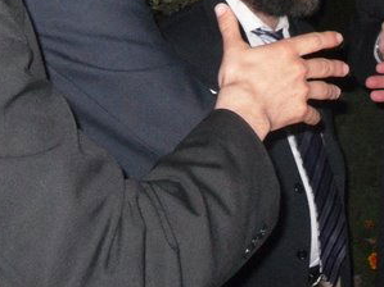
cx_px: 313
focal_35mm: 120
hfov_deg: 16.3
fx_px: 1331
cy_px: -91
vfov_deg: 12.0
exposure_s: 1/45
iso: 400
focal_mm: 6.3
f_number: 3.5
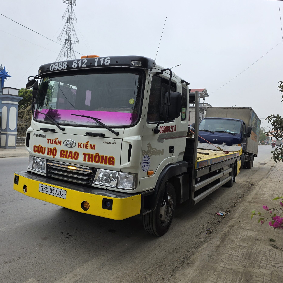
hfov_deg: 57.1
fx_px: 259
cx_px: 121
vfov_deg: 57.3
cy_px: 139
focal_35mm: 28
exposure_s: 1/359
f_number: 1.7
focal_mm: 6.3
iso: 25
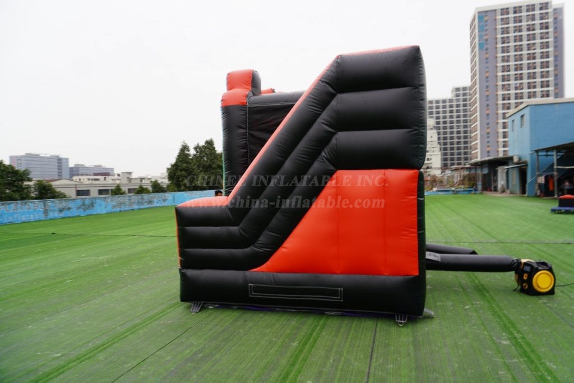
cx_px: 287
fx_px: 383
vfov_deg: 53.1
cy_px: 192
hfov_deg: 73.7
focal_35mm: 24
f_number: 4.5
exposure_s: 1/80
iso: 100
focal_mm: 16
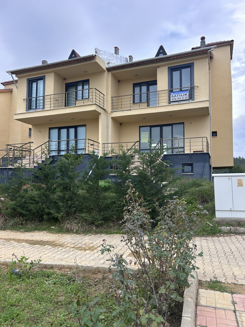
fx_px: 245
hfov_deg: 53.1
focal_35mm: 26
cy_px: 164
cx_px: 122
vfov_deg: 67.3
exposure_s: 1/1124
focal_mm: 5.7
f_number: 1.5
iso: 50
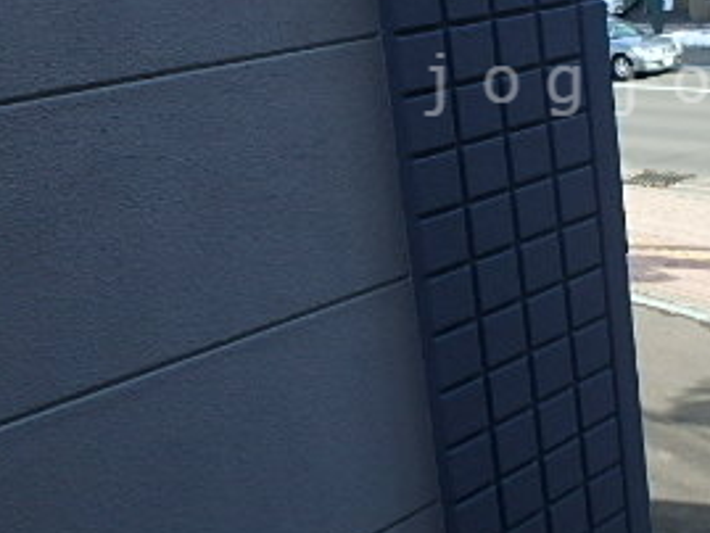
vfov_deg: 28.3
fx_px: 1026
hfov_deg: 36.4
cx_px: 604
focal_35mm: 50
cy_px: 84
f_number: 3.5
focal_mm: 3.7
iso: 125
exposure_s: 1/320
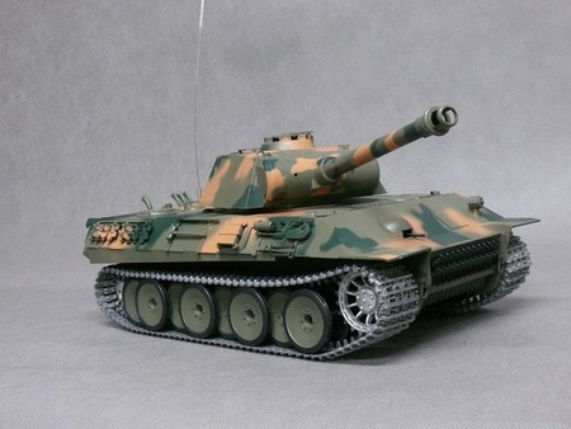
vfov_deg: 28.1
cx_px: 286
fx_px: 858
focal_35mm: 52
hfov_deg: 36.8
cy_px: 214
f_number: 3.2
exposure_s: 1/13
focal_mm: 9.7
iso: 400
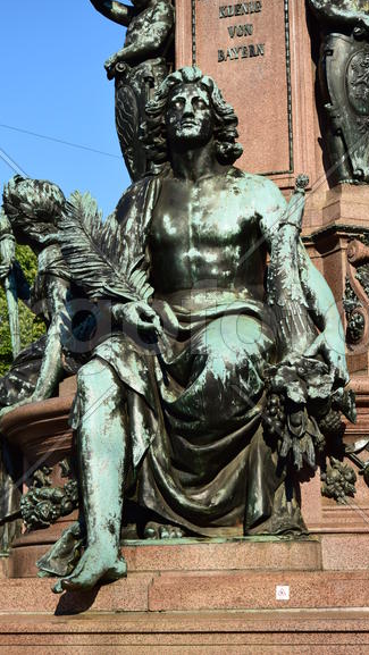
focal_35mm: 79
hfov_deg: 15.3
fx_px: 1373
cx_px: 174
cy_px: 327
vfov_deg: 26.8
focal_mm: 50
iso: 100
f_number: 7.1
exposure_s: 1/200
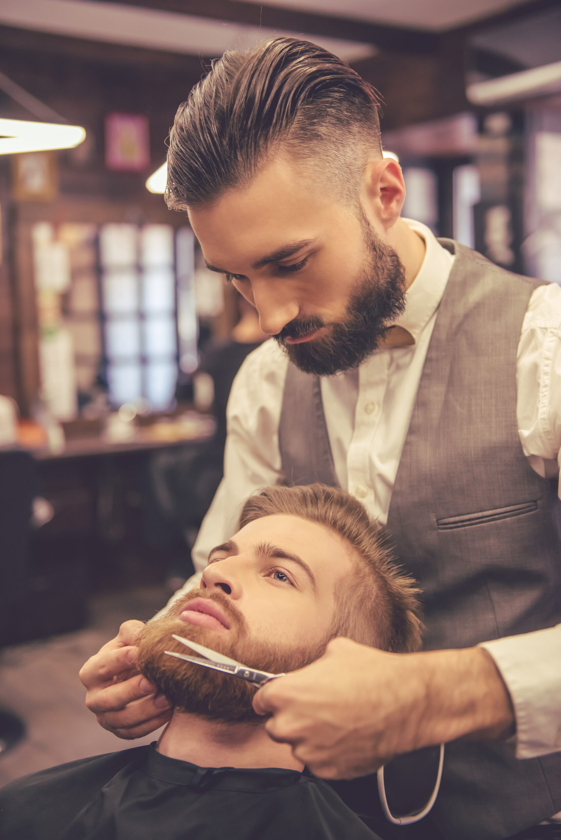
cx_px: 280
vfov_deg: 41.1
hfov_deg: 28.1
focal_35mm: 48
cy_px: 420
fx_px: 1121
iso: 1000
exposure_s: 1/250
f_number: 2.8
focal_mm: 48
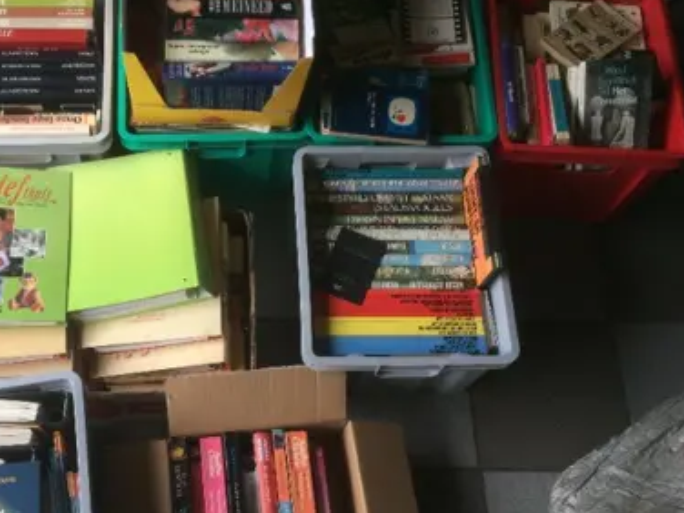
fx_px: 731
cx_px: 264
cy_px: 320
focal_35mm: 37
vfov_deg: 38.4
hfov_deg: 49.7
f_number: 2.2
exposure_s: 1/100
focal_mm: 4.15
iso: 64
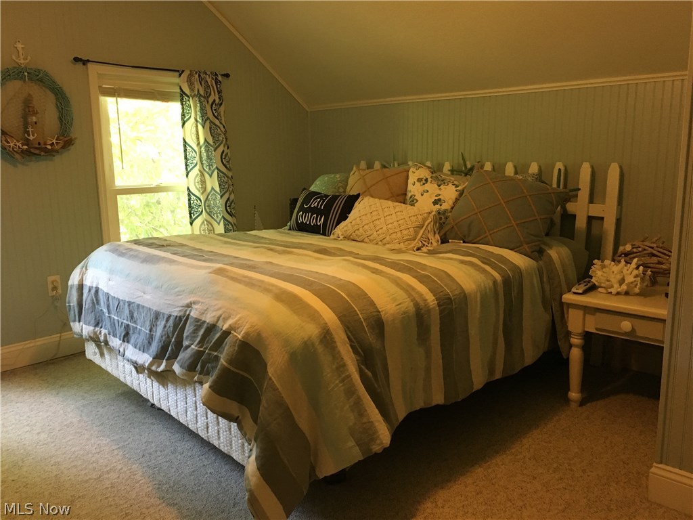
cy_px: 260
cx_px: 346
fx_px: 581
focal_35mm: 29
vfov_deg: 48.2
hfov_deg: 61.7
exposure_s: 1/24
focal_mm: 4.15
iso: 200
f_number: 2.2
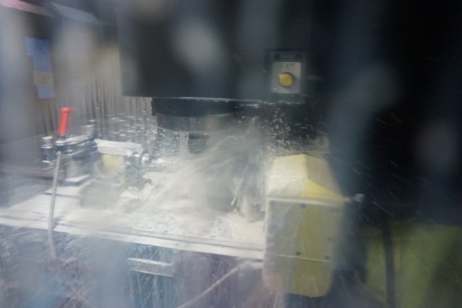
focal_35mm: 24
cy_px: 154
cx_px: 231
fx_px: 308
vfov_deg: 53.1
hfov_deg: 73.7
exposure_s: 1/125
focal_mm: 16
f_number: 3.5
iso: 3200
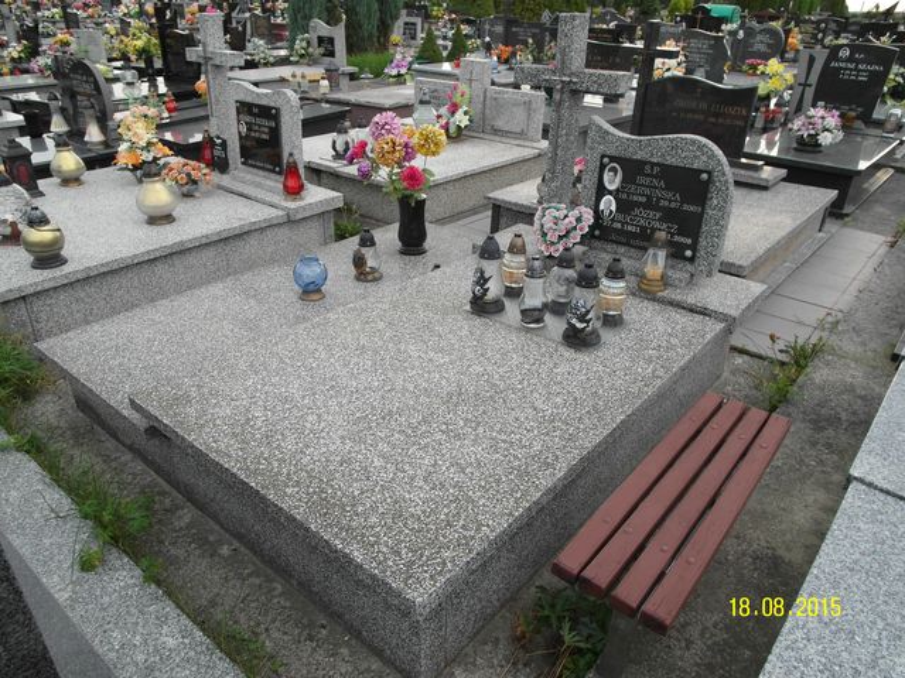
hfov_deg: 71.6
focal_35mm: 24
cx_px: 452
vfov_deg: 56.8
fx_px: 627
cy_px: 339
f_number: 3.4
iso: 80
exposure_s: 1/125
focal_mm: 5.2
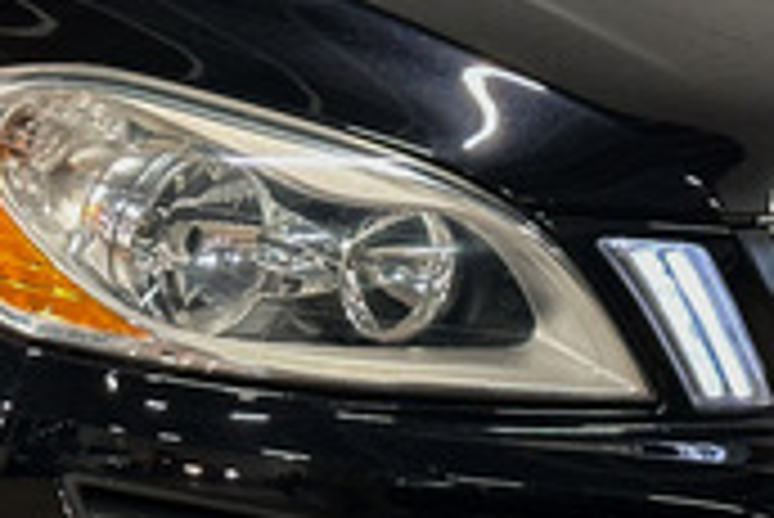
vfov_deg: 7.3
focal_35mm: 189
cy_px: 72
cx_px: 306
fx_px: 4067
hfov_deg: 10.9
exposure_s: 1/33
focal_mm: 6.86
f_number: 1.78
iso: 200
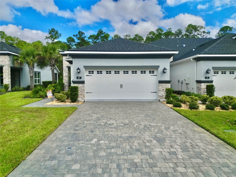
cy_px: 88
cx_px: 118
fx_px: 164
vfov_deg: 56.8
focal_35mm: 24
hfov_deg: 71.6
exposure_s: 1/6000
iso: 100
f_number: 1.7
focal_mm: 6.72
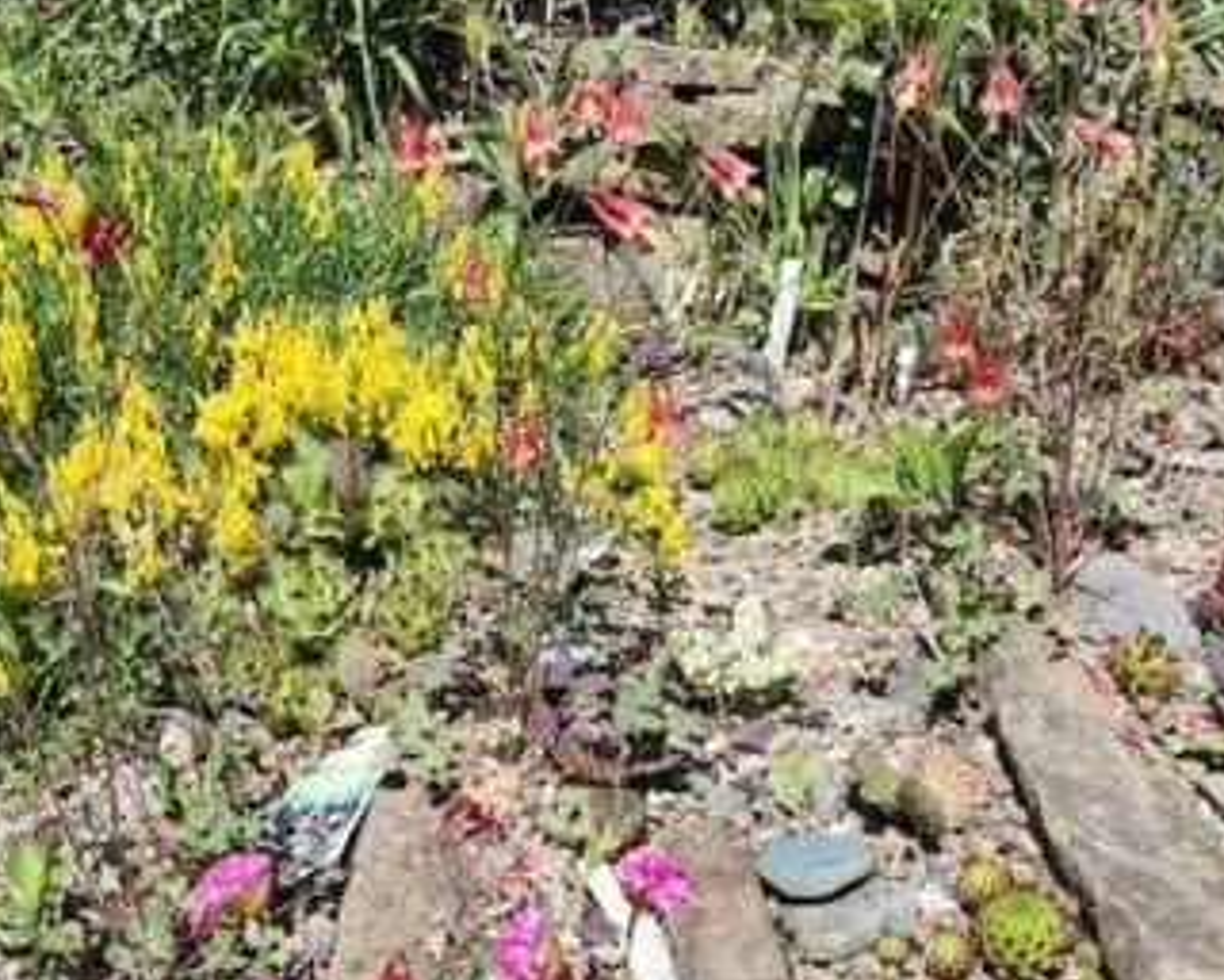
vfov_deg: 36.9
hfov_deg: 45.6
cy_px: 655
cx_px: 516
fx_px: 1449
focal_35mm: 40
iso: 25
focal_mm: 5.54
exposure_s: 1/1354
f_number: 1.8
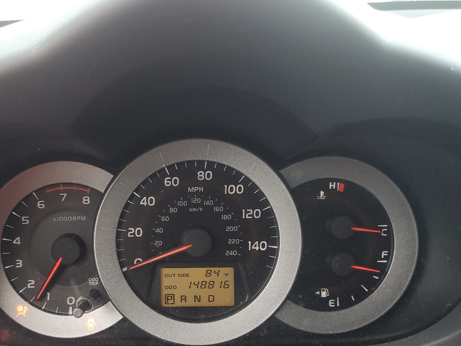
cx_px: 163
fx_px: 453
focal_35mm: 34
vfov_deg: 41.4
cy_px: 224
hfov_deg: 53.1
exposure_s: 1/120
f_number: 1.5
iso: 79
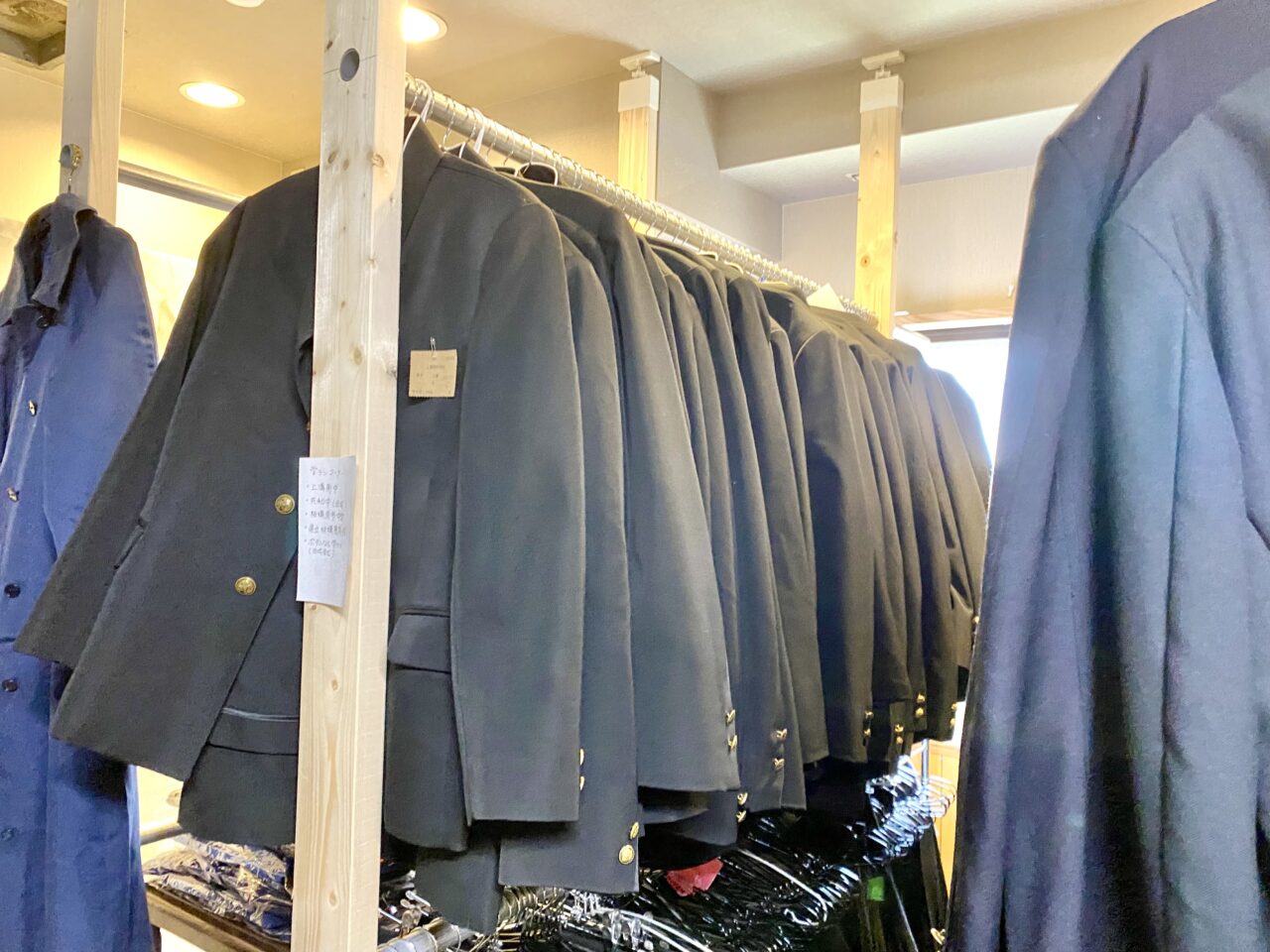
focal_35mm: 26
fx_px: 954
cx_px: 635
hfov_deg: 67.3
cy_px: 476
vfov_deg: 53.1
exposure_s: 1/31
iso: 640
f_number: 1.8
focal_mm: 4.25
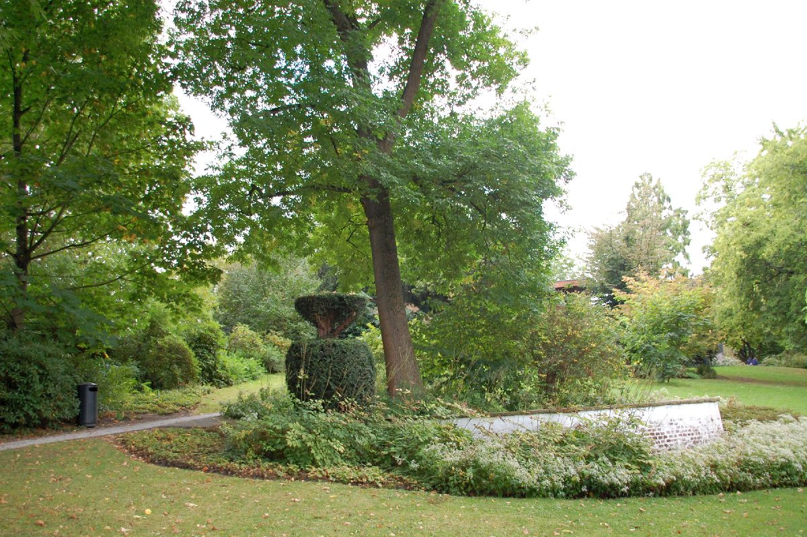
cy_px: 268
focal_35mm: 33
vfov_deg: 39.9
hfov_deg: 57.3
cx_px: 404
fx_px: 739
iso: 400
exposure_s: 1/160
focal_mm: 22
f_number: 3.8
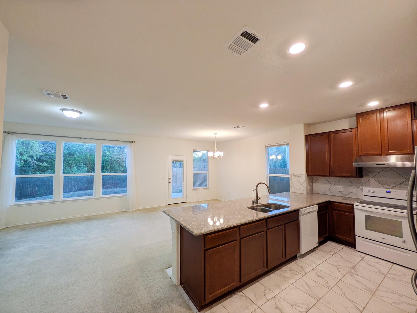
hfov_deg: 102.0
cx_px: 208
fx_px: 169
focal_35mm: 14
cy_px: 156
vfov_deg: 85.7
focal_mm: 1.83
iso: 61
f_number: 2.2
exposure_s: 1/40
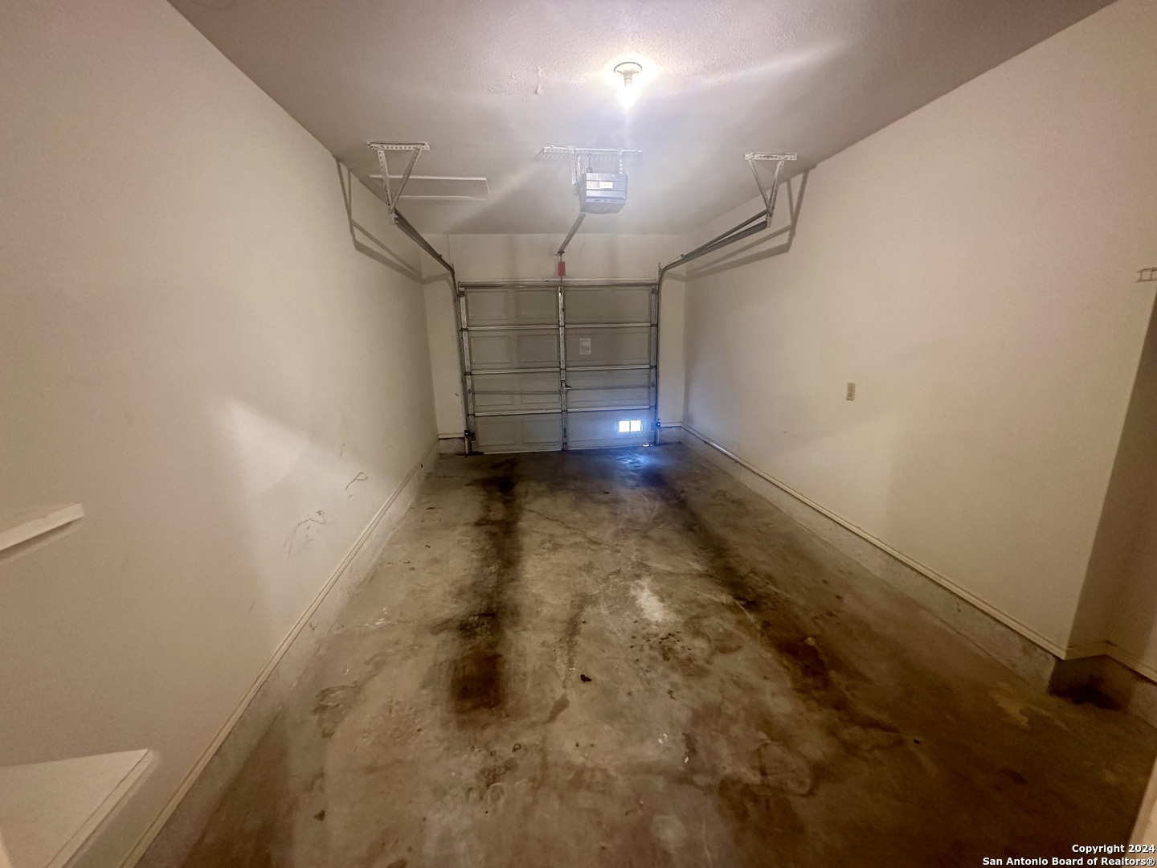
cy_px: 434
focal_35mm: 14
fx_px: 468
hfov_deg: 102.1
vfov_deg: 85.7
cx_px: 578
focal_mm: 2.22
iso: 800
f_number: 2.2
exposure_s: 1/40
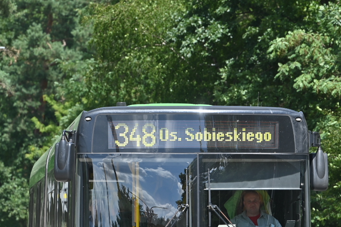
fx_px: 3410
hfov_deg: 5.7
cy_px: 202
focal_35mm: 360
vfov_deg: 3.8
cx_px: 223
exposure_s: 1/400
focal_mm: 180
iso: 100
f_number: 6.3
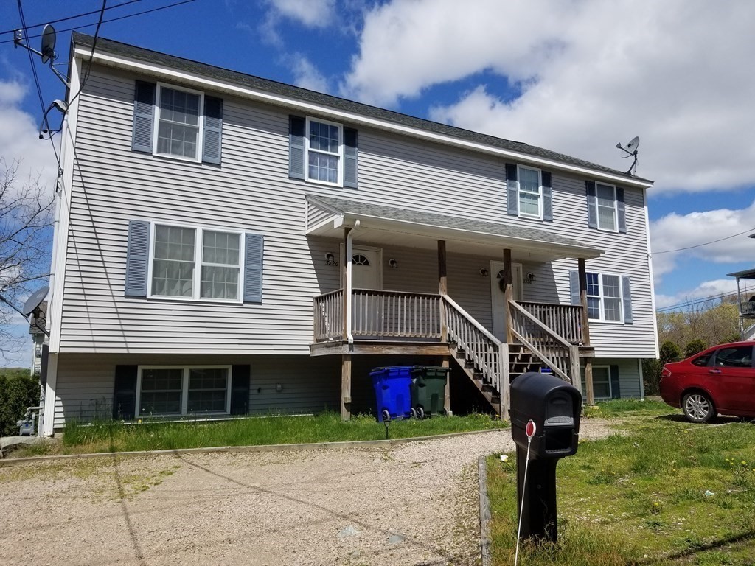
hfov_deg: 67.3
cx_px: 378
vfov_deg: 53.1
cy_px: 283
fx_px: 567
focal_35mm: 26
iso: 50
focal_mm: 4.3
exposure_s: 1/4128
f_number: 1.7
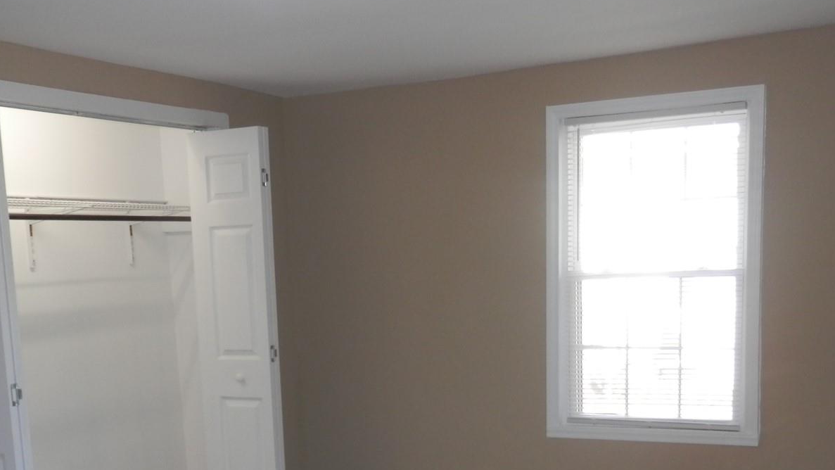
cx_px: 388
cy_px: 451
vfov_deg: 24.5
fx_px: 1041
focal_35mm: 47
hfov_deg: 43.7
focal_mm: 4.5
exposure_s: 1/30
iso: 100
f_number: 3
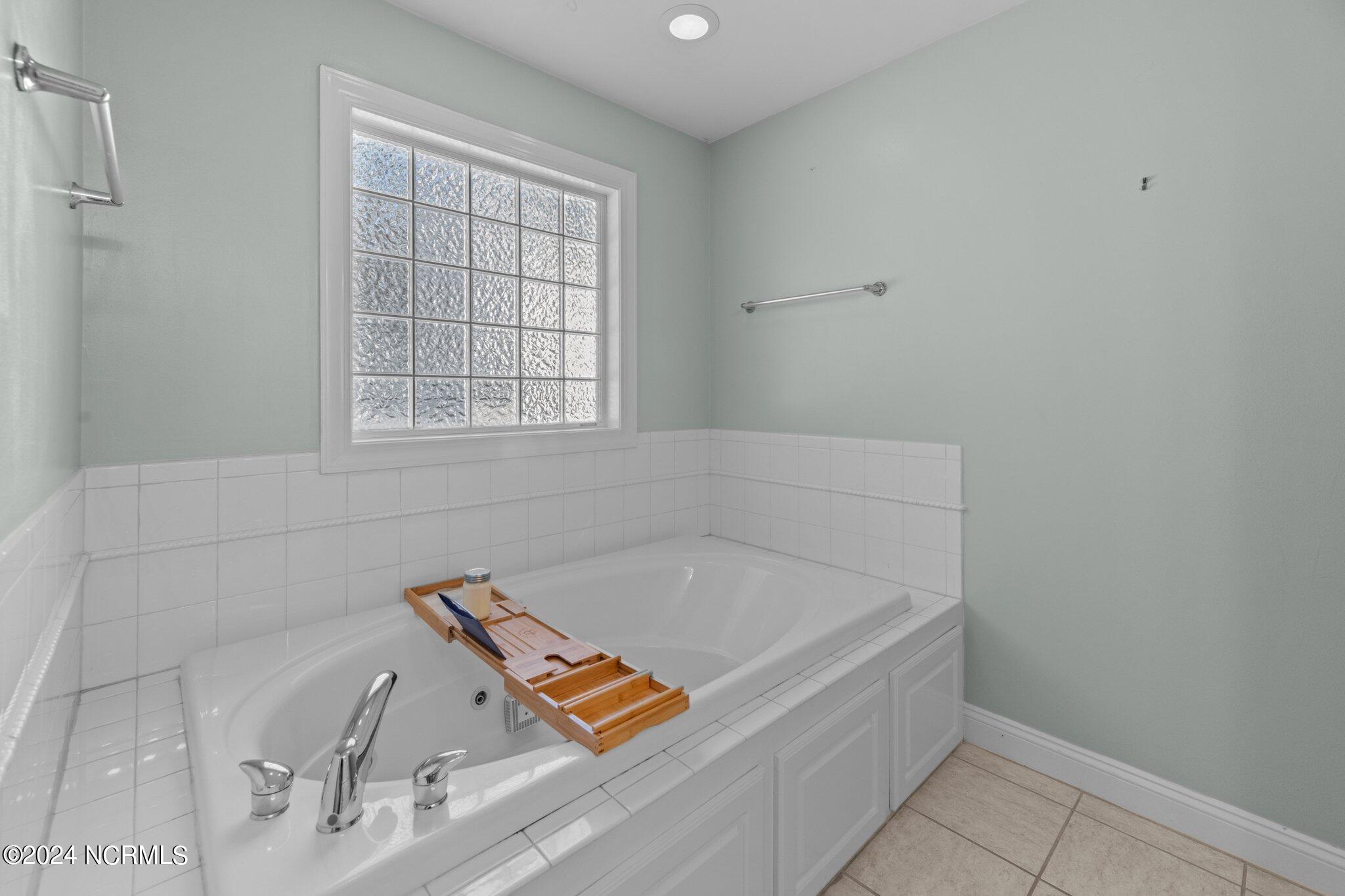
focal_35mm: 14
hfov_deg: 104.3
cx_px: 672
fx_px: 523
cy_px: 448
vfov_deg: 81.2
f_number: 9
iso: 400
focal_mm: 14
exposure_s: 1/13
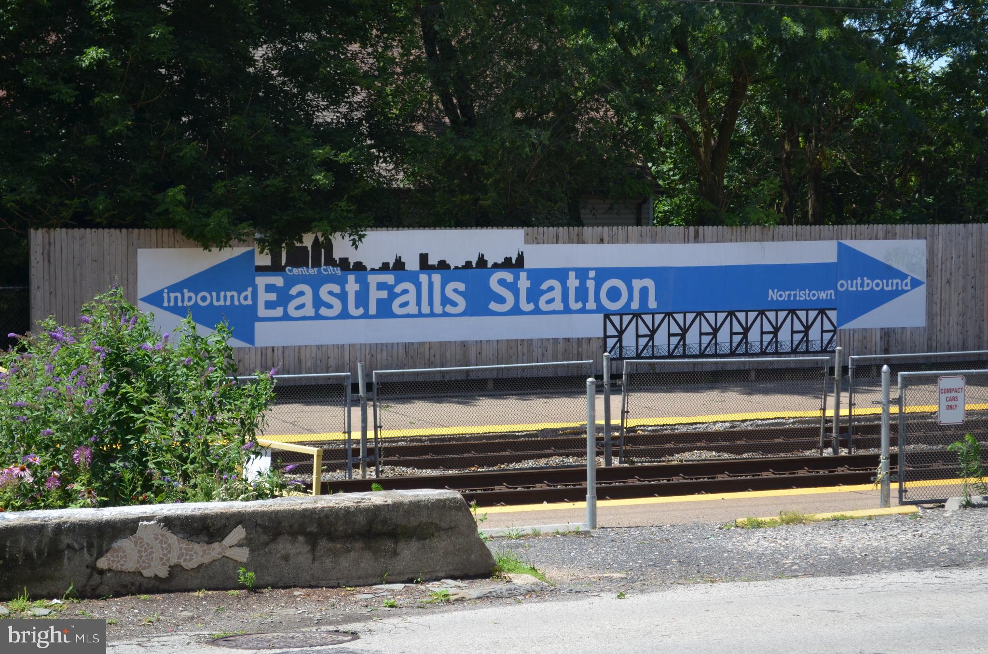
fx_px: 2259
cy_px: 327
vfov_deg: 16.5
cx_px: 494
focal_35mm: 82
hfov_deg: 24.7
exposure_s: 1/500
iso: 200
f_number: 5.6
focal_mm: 55
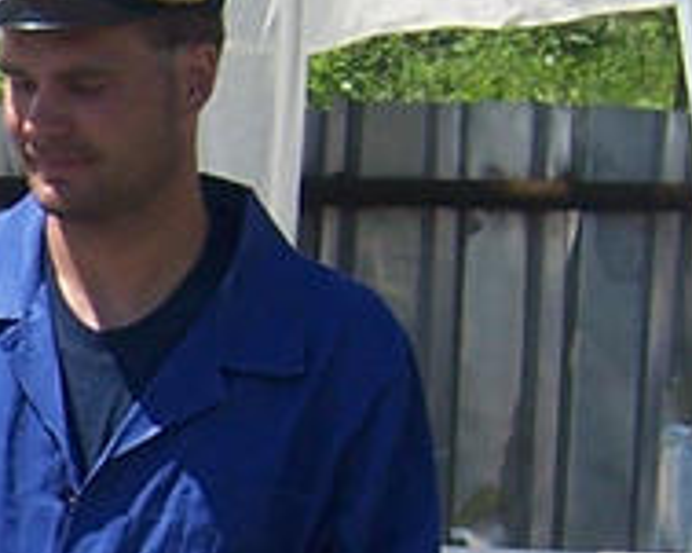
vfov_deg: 4.8
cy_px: 934
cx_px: -692
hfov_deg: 6.0
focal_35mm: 317
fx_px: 6489
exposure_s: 1/500
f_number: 4.8
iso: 80
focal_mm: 10
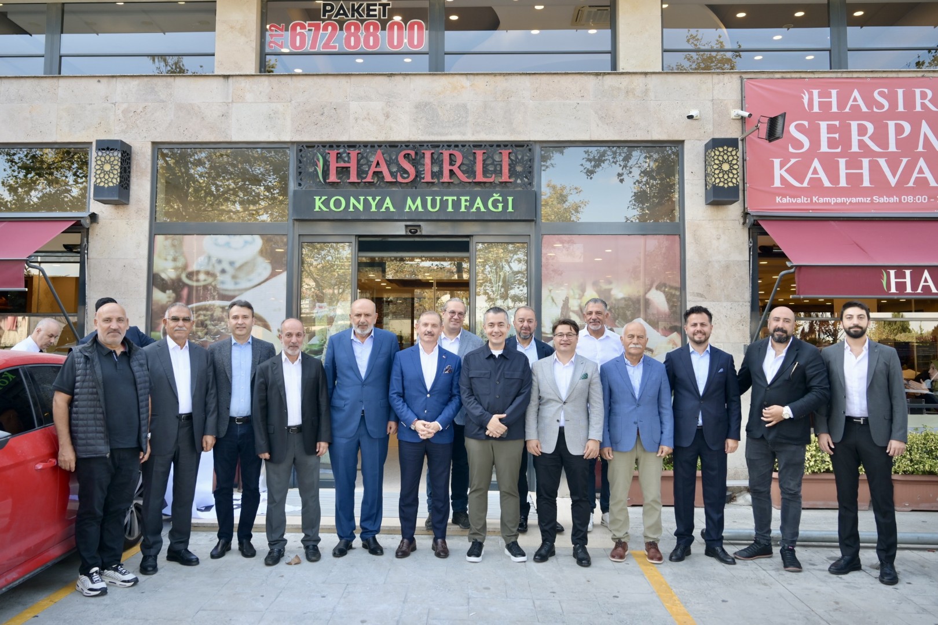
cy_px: 312
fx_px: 625
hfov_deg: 73.7
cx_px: 469
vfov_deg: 53.1
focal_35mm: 24
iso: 160
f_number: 3.5
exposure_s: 1/200
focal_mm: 24
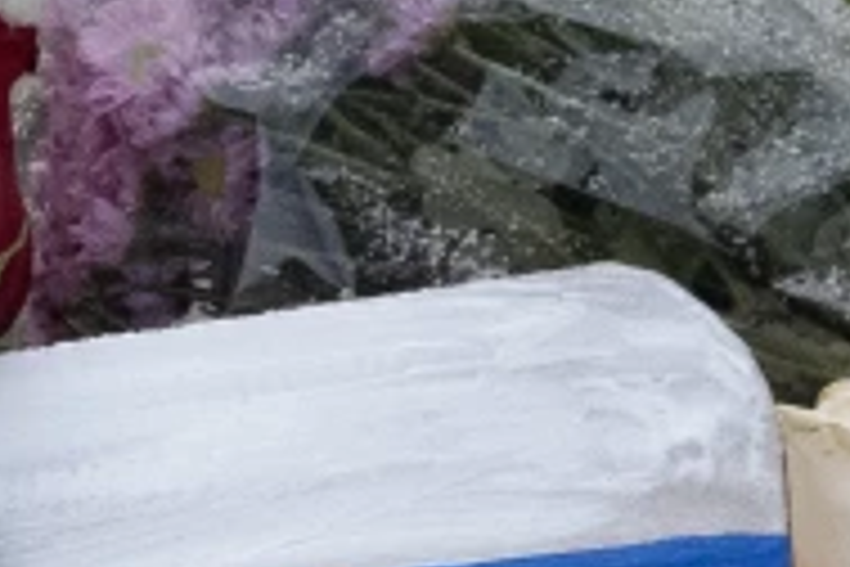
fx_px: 13363
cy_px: 1526
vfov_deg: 2.4
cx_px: -872
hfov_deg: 3.6
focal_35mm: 566
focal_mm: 32.7
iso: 1000
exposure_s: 1/1250
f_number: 5
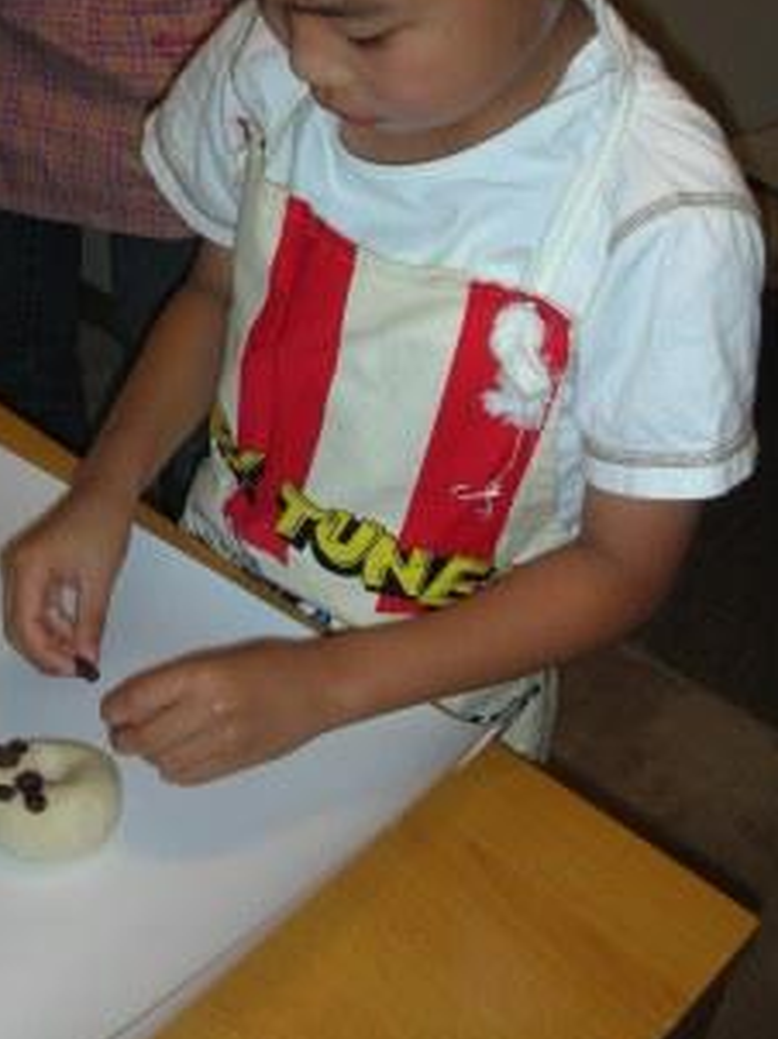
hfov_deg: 27.8
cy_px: 347
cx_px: 238
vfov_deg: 36.5
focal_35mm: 52
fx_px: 1560
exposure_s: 1/60.1
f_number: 3
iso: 50
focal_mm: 5.8
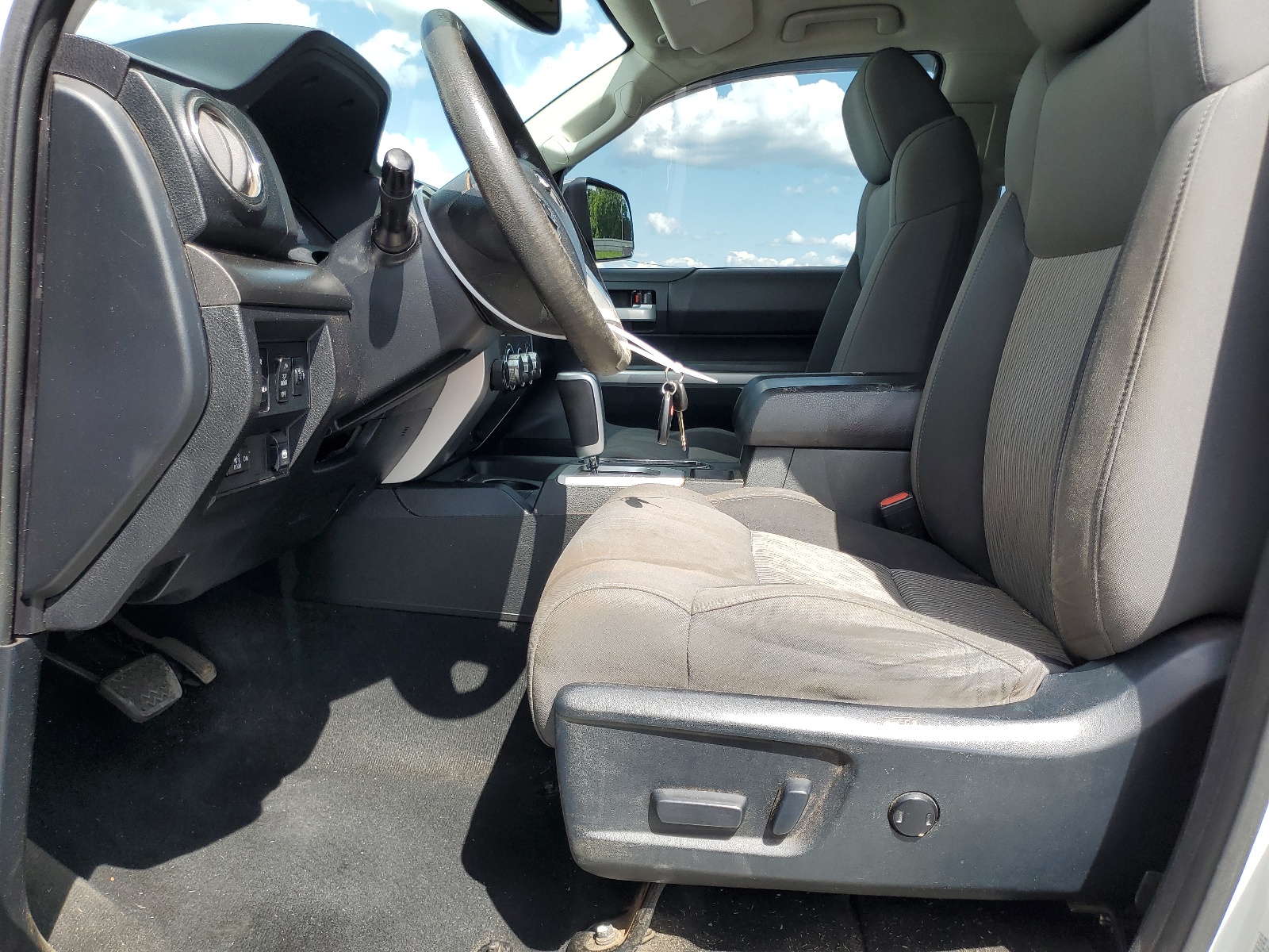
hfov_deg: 67.3
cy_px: 476
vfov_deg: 53.1
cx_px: 634
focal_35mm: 26
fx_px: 953
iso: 50
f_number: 1.5
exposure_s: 1/1000
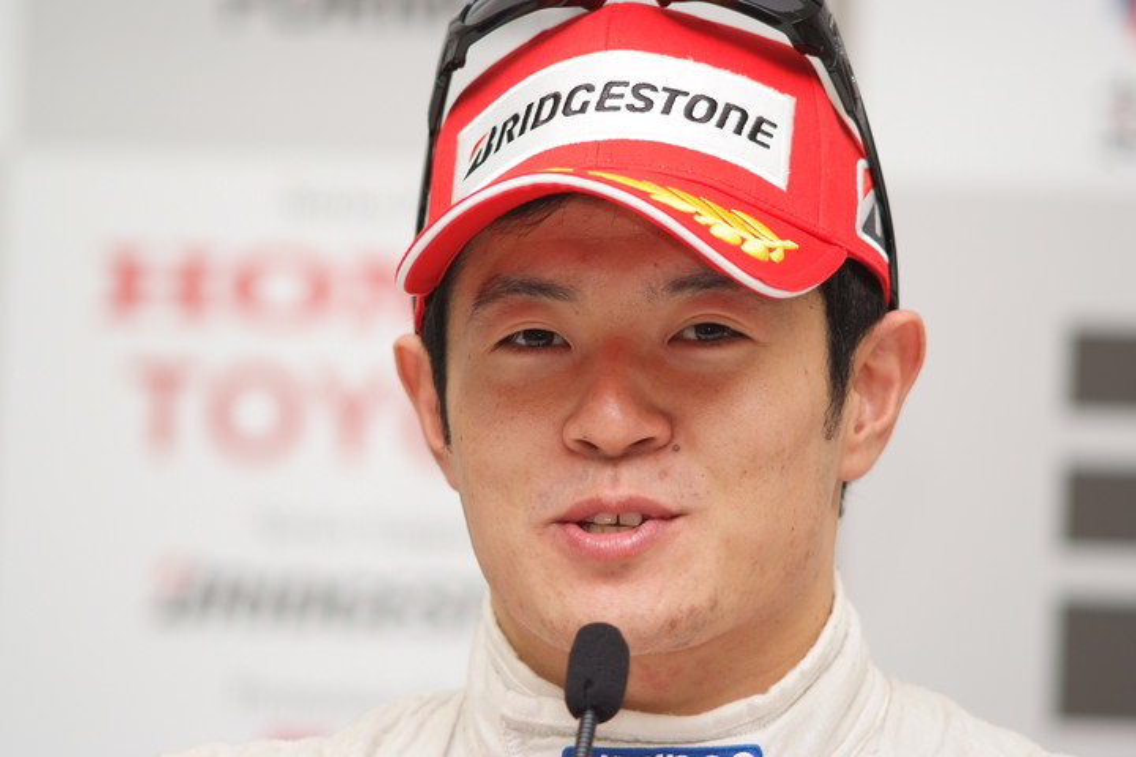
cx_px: 568
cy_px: 378
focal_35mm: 270
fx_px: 8519
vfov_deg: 5.1
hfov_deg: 7.6
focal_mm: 180
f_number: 2.8
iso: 400
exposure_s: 1/250
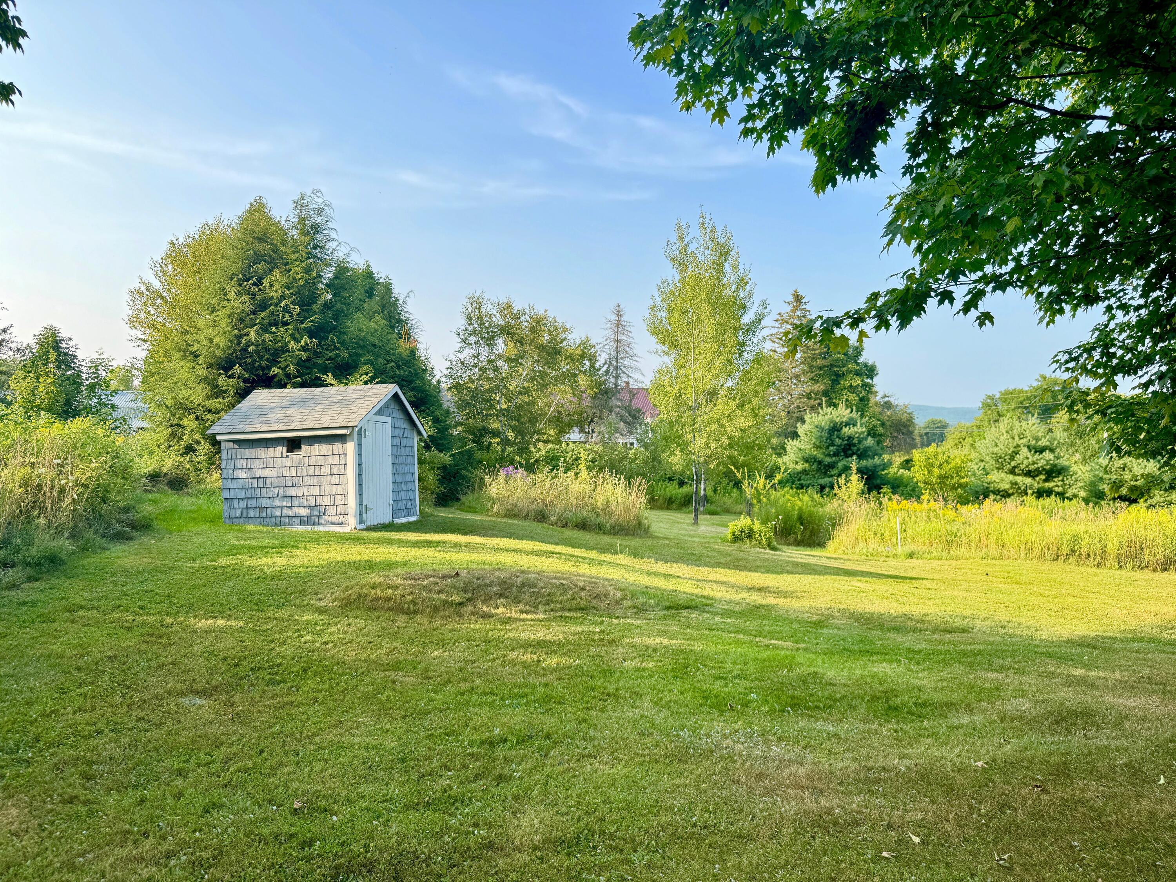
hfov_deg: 71.6
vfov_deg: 56.8
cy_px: 441
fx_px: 815
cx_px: 588
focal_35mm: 24
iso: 80
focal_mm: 6.76
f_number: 1.78
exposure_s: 1/419
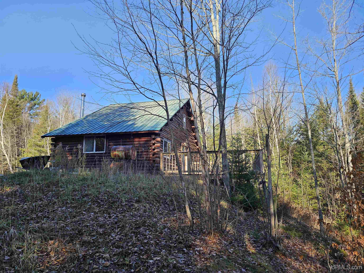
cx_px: 182
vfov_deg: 58.9
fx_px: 242
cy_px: 136
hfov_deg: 73.9
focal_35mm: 23
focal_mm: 6.3
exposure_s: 1/194
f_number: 1.7
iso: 10
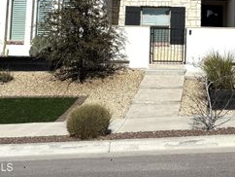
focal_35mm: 64
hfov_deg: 29.4
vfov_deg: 22.1
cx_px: 196
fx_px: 435
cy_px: 1
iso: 80
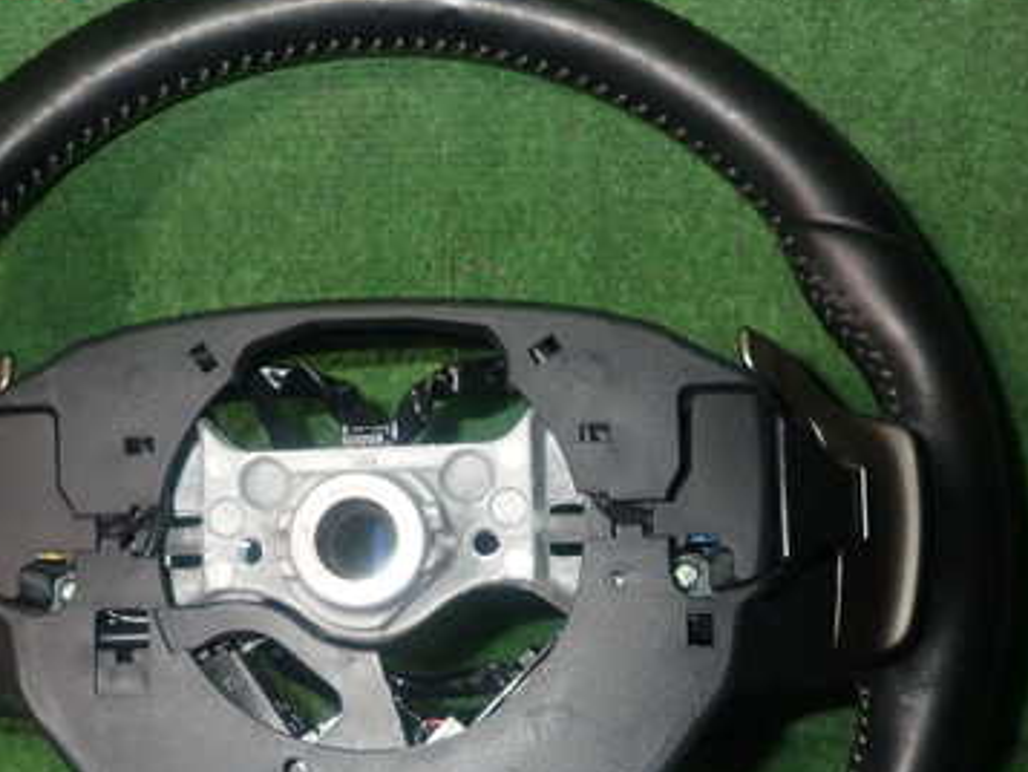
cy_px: 582
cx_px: 400
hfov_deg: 44.5
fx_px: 1248
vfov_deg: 33.7
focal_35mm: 42
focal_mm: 4.5
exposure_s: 1/30
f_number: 5.6
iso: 200
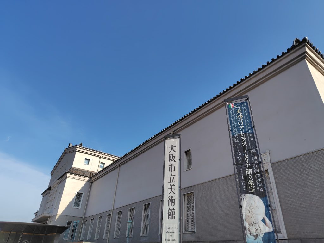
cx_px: 162
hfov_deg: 73.9
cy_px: 122
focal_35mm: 23
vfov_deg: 58.9
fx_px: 215
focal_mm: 5.6
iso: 50
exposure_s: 1/1648
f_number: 1.9
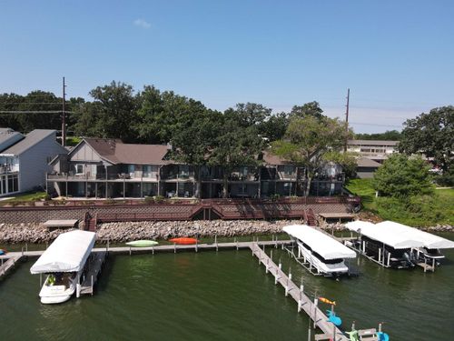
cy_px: 170
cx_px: 227
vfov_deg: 56.8
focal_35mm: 24
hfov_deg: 71.6
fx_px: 315
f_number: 2.8
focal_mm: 4.5
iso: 100
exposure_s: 1/640
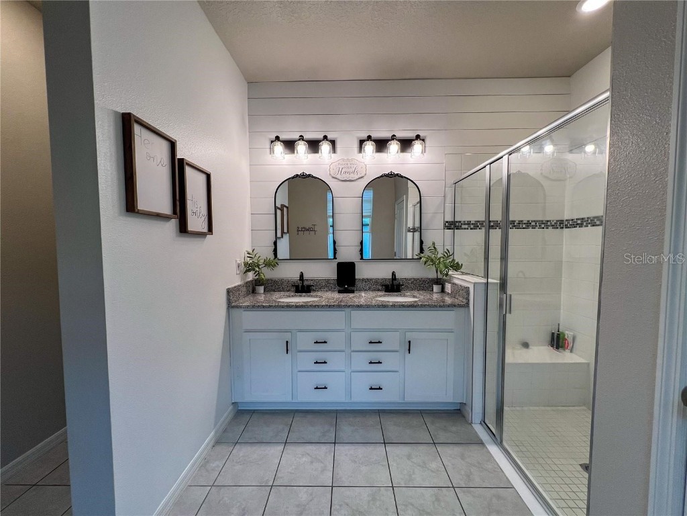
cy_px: 258
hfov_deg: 106.2
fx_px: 258
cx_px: 344
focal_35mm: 13
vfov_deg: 89.9
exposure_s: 1/120
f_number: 1.8
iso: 100
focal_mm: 1.57
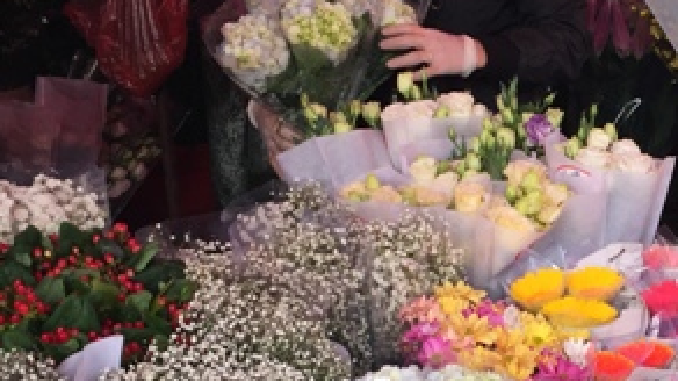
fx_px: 1492
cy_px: 328
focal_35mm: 83
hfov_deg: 24.5
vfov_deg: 14.4
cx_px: 664
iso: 50
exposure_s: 1/100
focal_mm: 4.15
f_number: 2.2
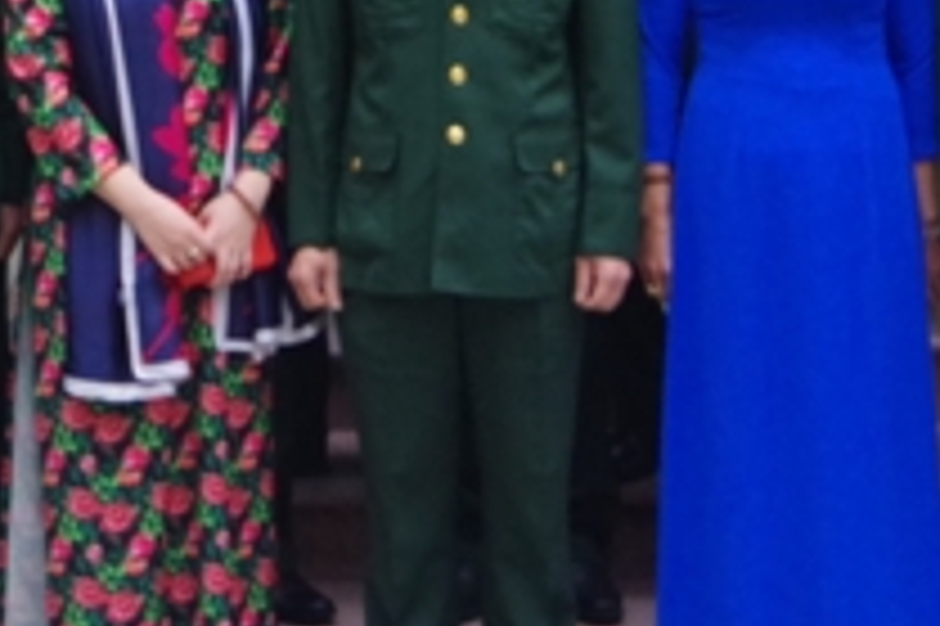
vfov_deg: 9.6
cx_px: 234
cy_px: -331
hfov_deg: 14.8
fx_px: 3600
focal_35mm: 138
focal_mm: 24
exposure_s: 1/125
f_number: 8
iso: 1600
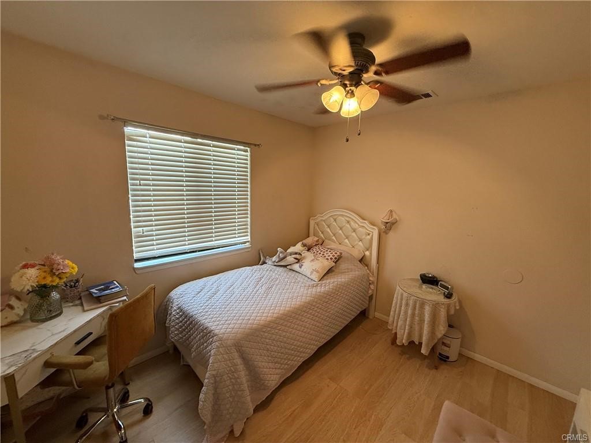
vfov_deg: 85.7
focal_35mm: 14
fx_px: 239
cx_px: 296
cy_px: 222
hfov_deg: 102.1
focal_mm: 2.22
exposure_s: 1/60
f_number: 2.2
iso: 320
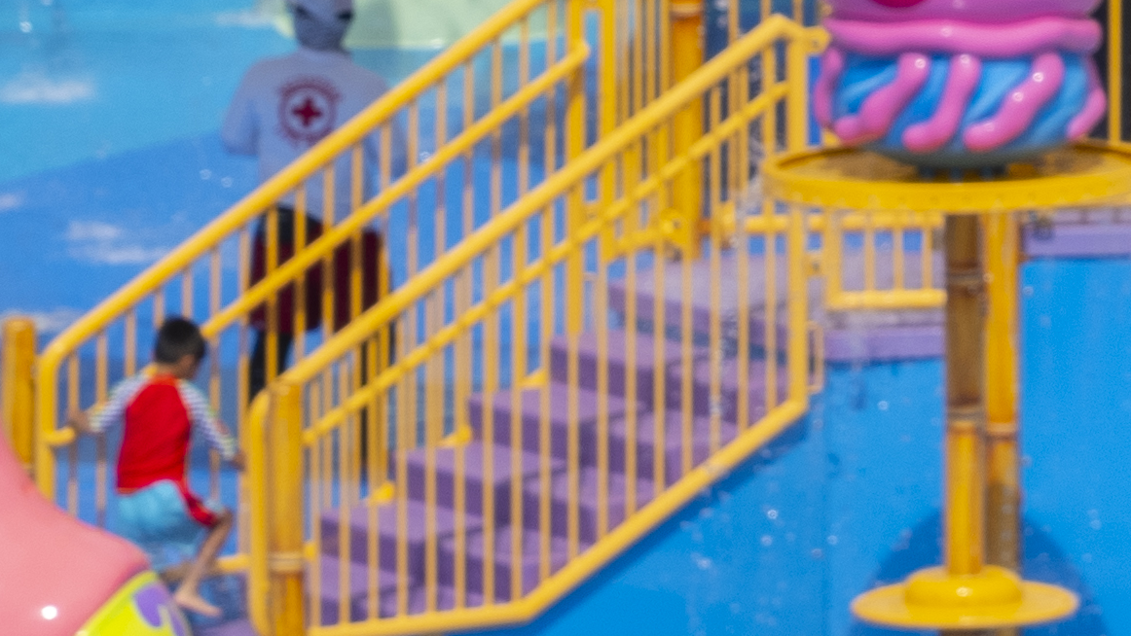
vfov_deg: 2.2
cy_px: -1042
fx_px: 16347
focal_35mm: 545
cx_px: 2021
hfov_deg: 3.9
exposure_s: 1/800
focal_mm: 70
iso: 125
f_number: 5.6
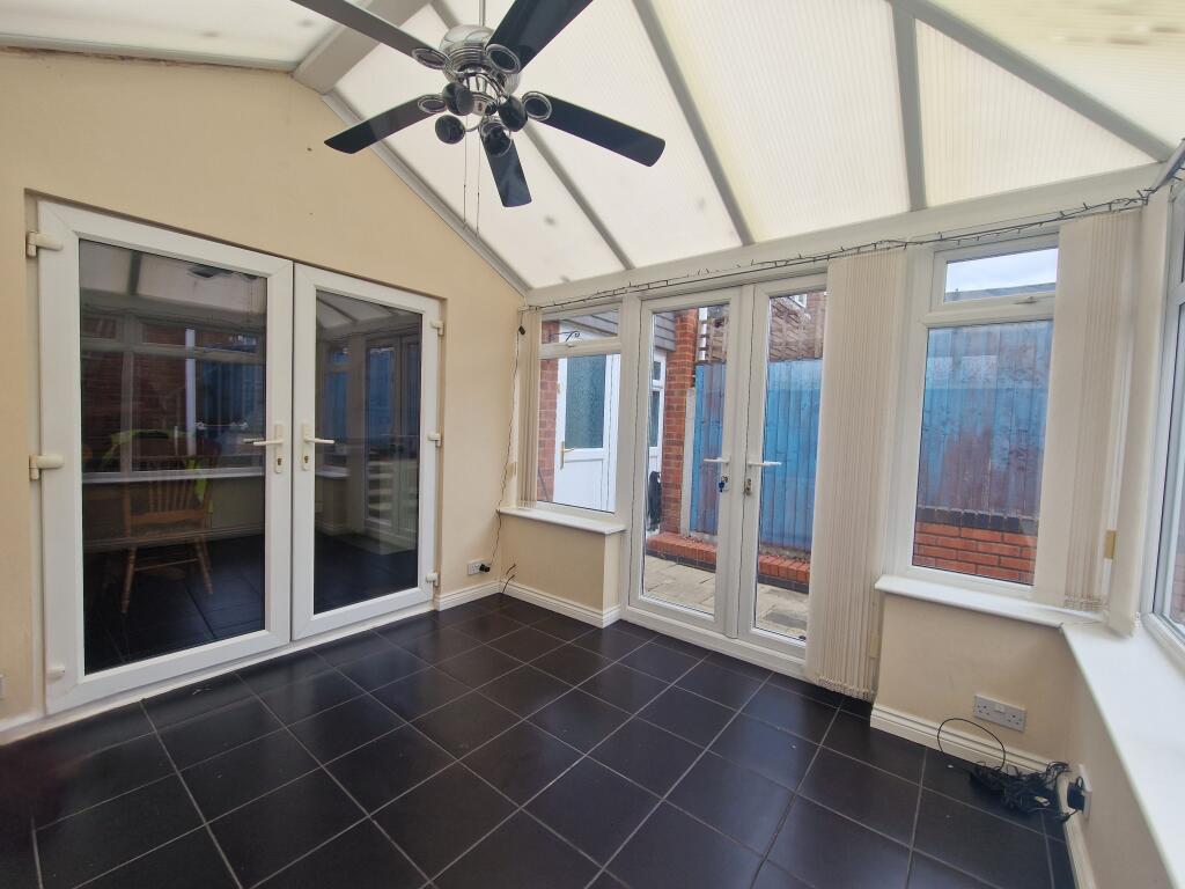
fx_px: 445
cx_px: 592
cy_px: 444
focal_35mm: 13
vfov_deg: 89.9
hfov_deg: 106.2
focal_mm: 2.2
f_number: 2.2
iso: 50
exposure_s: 1/303
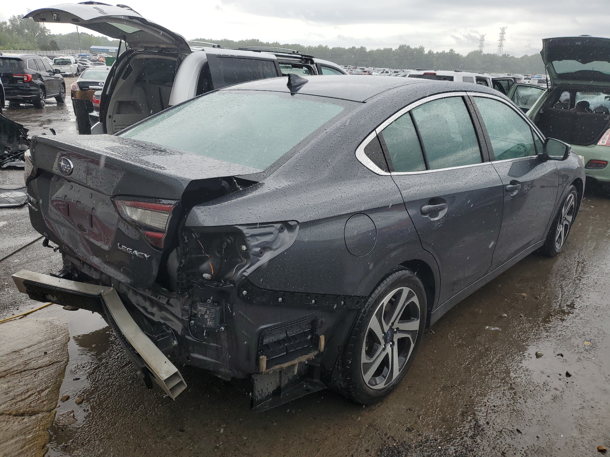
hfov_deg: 67.3
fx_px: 458
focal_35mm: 26
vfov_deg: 53.1
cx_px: 305
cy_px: 228
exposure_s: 1/1000
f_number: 1.5
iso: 50
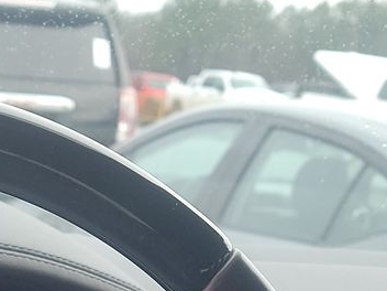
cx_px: -63
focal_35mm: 109
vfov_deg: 12.1
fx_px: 1219
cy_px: 570
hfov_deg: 17.3
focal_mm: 6.7
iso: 175
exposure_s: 1/59
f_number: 1.8
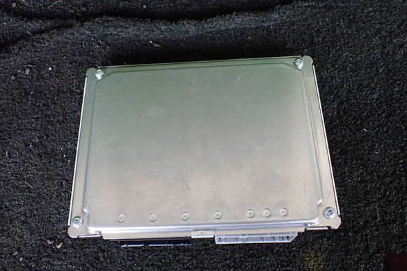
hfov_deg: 58.7
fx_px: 362
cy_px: 141
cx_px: 199
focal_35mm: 32
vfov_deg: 41.1
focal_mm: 5.4
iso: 640
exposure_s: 1/125
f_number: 2.3
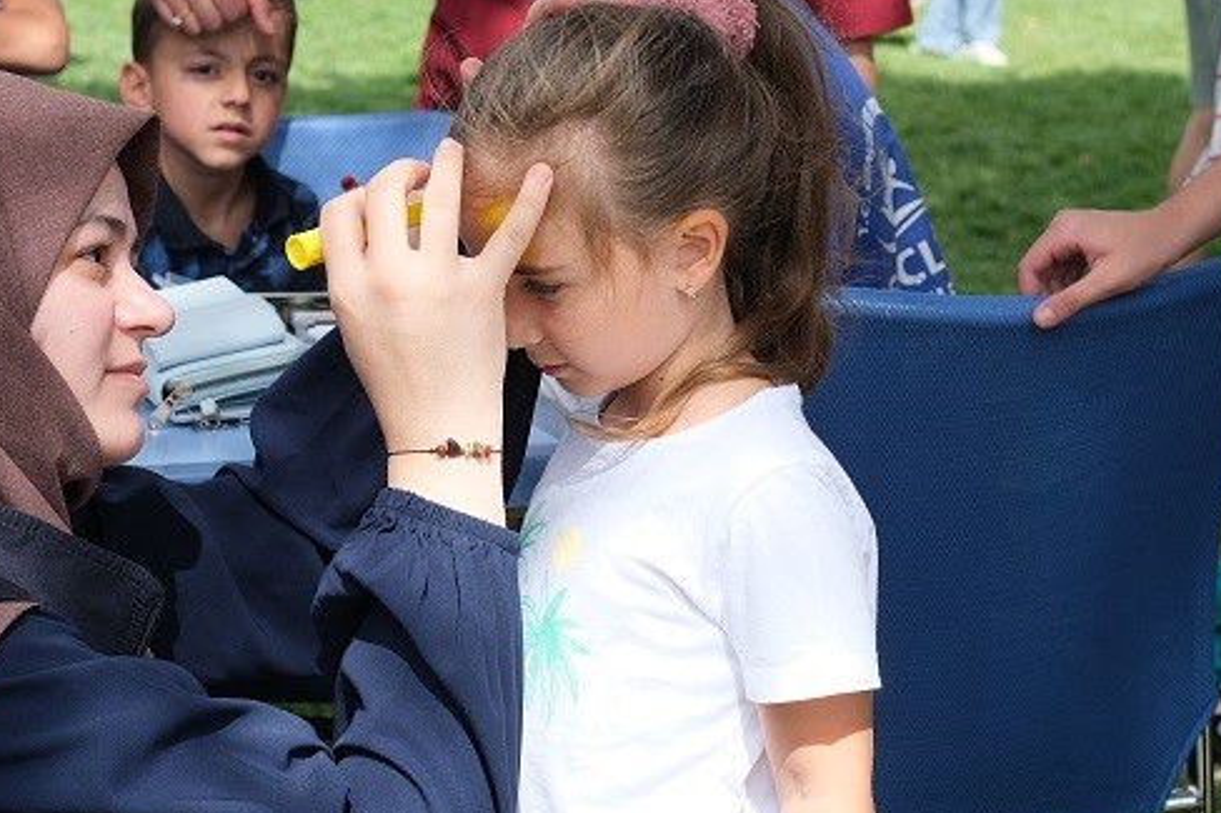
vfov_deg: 17.1
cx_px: 425
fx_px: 2712
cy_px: 405
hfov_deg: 25.3
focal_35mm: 80
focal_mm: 33
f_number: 5
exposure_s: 1/680
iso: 320
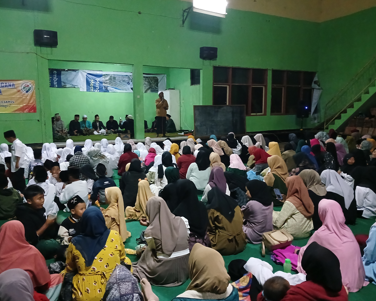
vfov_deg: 50.0
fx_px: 323
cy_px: 152
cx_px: 174
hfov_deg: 60.4
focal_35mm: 29
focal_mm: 4
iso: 1600
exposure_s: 1/14.3
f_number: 1.8
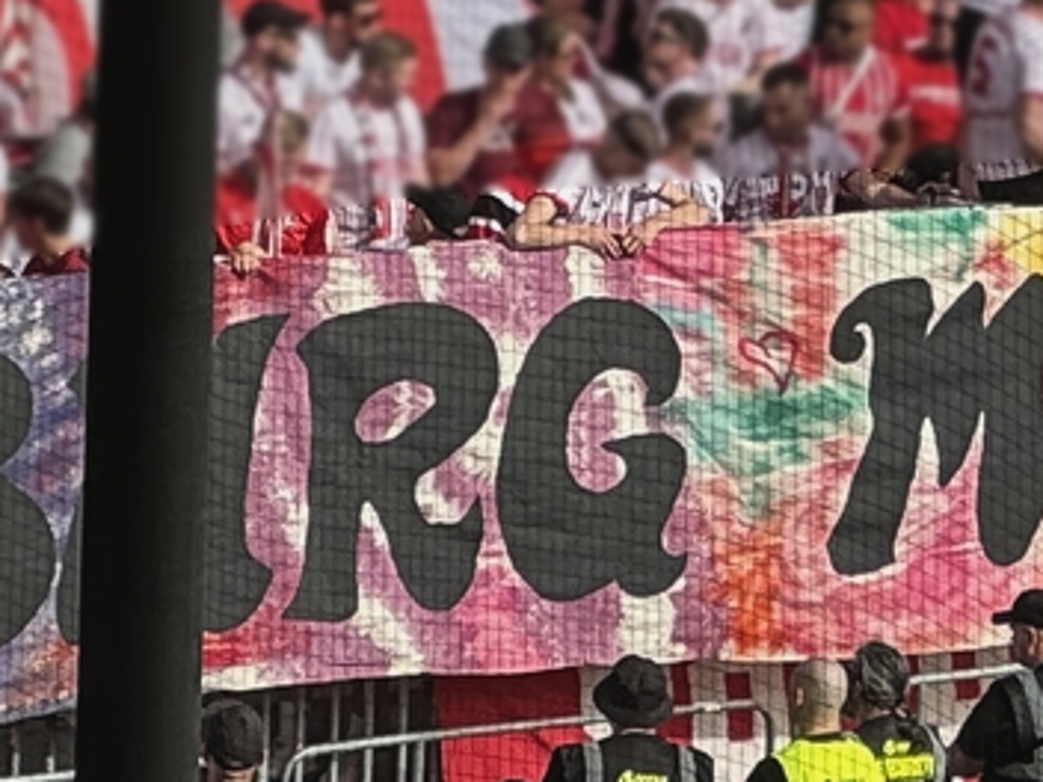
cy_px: -672
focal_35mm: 350
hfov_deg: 5.7
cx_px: 933
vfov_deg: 4.2
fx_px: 10546
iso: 40
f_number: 2.8
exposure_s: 1/786
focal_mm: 9
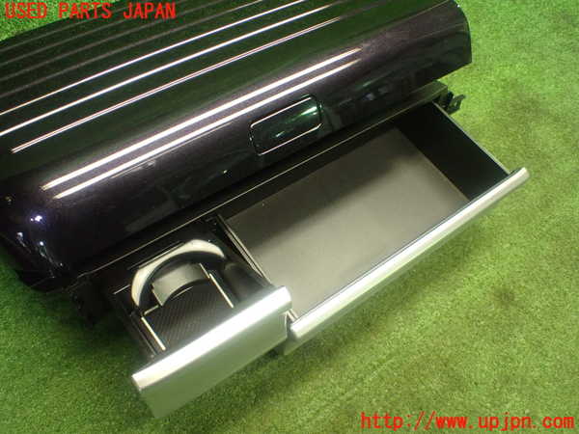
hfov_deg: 60.0
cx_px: 290
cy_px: 217
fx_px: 502
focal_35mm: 30
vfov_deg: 46.8
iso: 800
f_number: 2.3
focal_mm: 5.4
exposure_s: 1/100
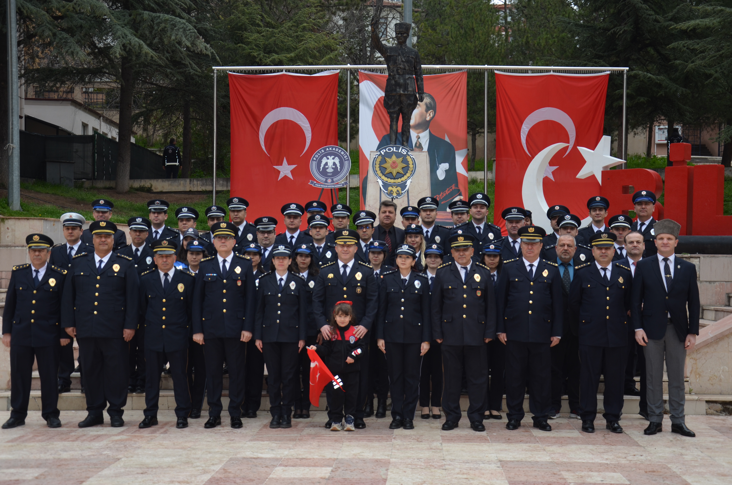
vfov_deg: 25.6
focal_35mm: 52
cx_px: 366
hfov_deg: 37.9
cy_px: 242
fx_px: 1065
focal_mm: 35
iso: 160
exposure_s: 1/250
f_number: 4.5
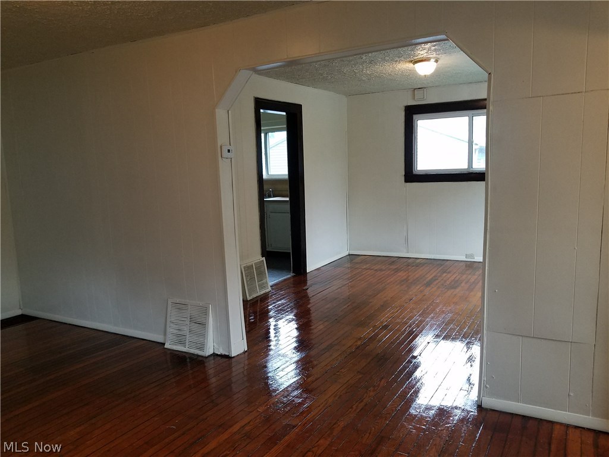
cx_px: 304
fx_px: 457
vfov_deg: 53.1
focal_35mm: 26
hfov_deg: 67.3
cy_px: 228
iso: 160
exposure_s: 1/60
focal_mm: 4.2
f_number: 1.7
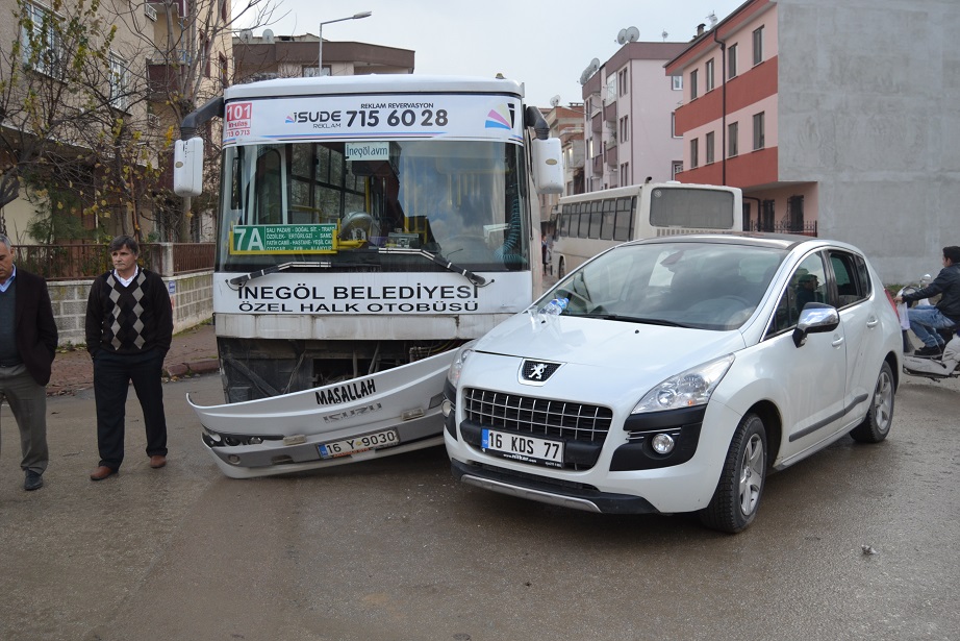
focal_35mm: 33
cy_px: 320
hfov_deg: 57.2
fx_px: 880
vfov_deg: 40.0
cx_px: 480
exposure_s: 1/800
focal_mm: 22
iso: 400
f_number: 4
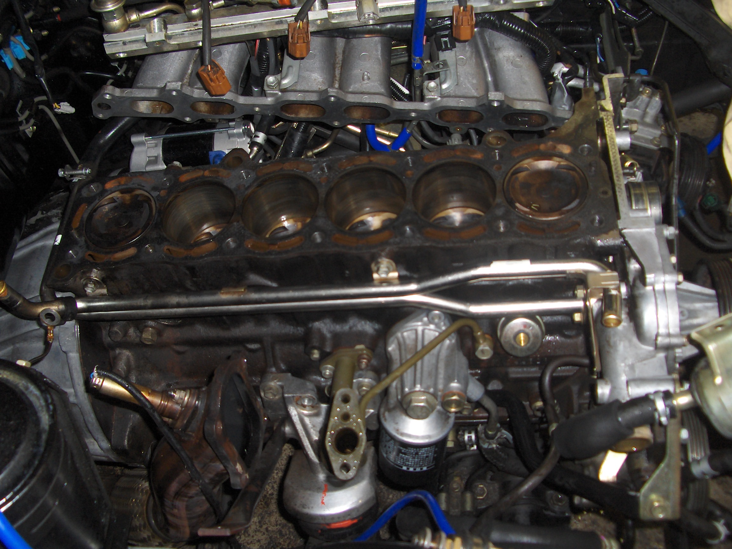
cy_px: 274
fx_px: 804
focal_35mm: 38
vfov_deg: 37.7
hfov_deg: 49.0
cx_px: 366
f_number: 2.7
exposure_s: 1/60
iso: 100
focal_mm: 6.4
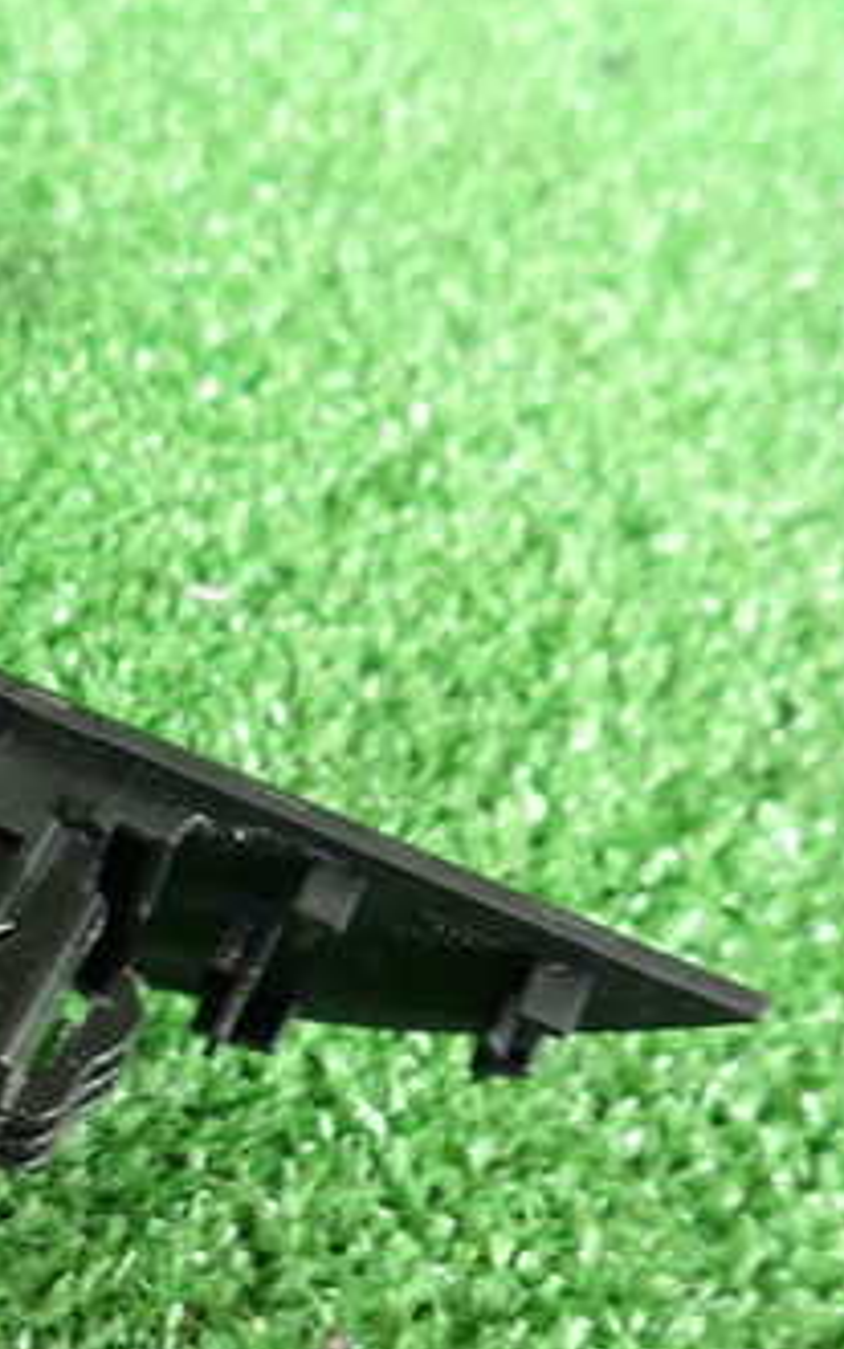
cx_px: -224
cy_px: 831
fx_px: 1766
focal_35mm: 48
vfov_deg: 41.6
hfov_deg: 23.9
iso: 200
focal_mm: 4.5
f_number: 2
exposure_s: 1/40
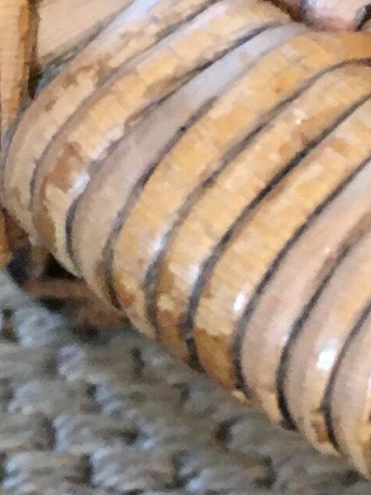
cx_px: 269
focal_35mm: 186
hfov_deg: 8.0
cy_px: 651
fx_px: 2661
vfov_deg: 10.4
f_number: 2.2
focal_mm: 4.15
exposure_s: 1/33
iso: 200
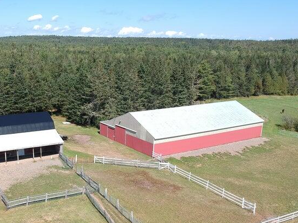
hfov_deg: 47.1
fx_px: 336
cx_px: 100
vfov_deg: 36.6
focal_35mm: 39
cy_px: 138
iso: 100
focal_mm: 4.49
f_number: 2.6
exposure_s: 1/800
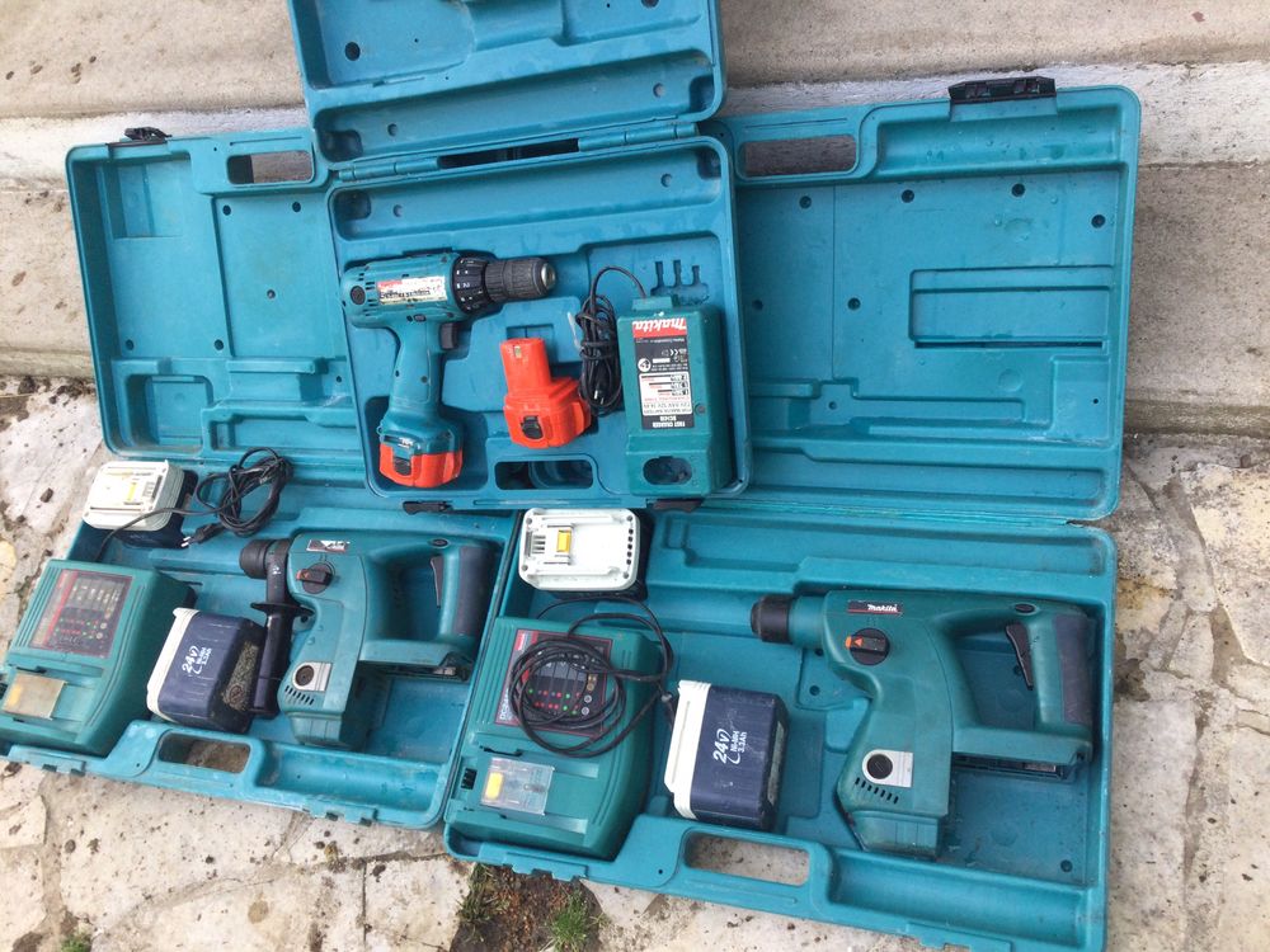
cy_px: 476
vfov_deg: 45.4
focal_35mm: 31
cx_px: 635
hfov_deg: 58.4
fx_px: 1137
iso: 40
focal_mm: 3.3
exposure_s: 1/100
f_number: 2.4
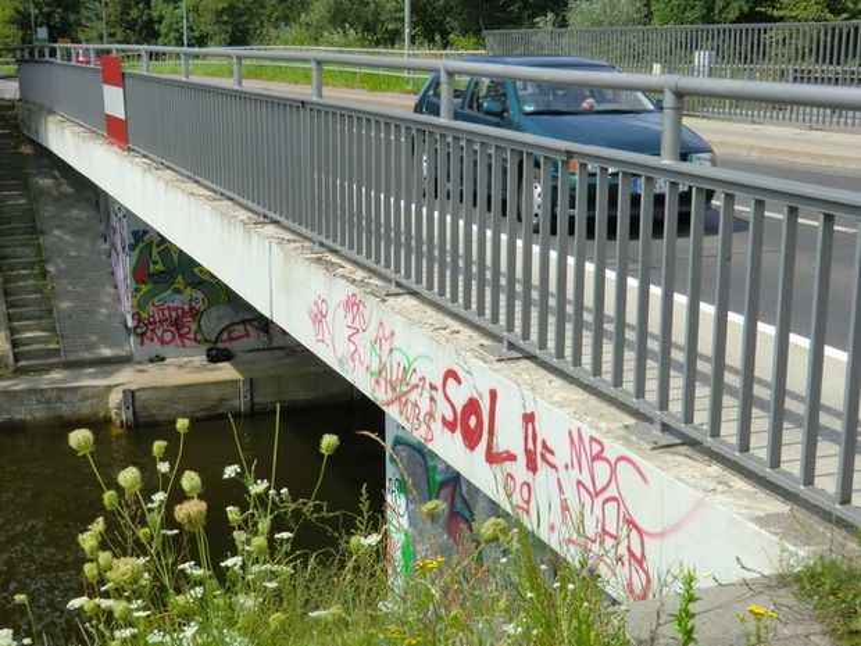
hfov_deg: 40.4
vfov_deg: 30.9
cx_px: 430
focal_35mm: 47
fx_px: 1169
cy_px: 323
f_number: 4
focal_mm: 8.4
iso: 64
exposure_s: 1/500
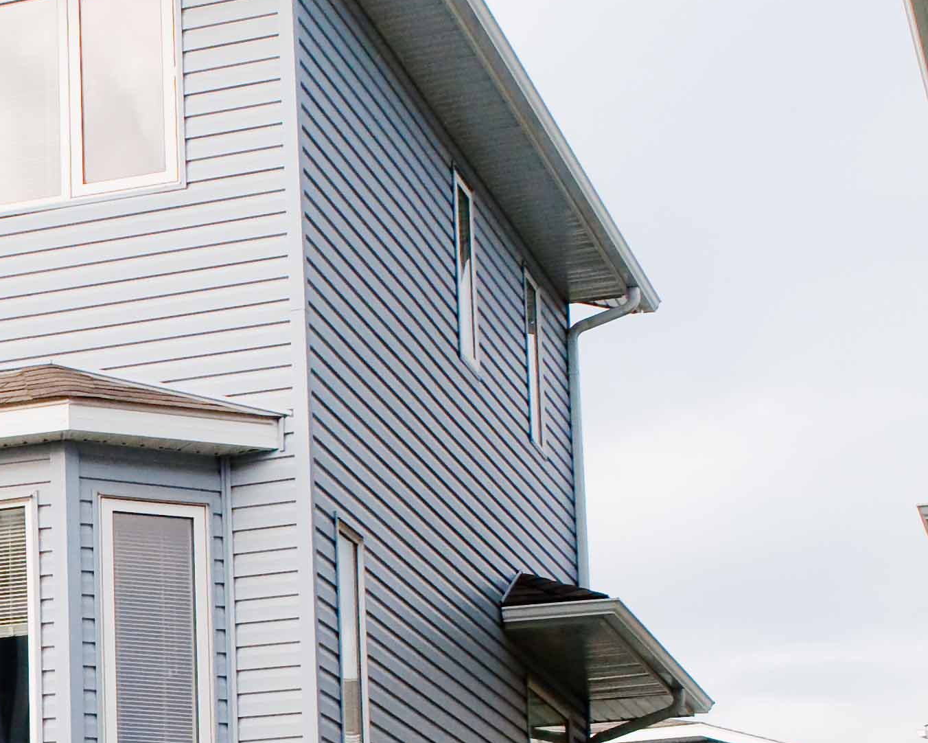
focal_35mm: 107
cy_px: 750
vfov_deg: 14.2
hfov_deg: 16.5
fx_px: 2939
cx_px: -434
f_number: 7.1
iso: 800
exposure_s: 1/250
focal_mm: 24
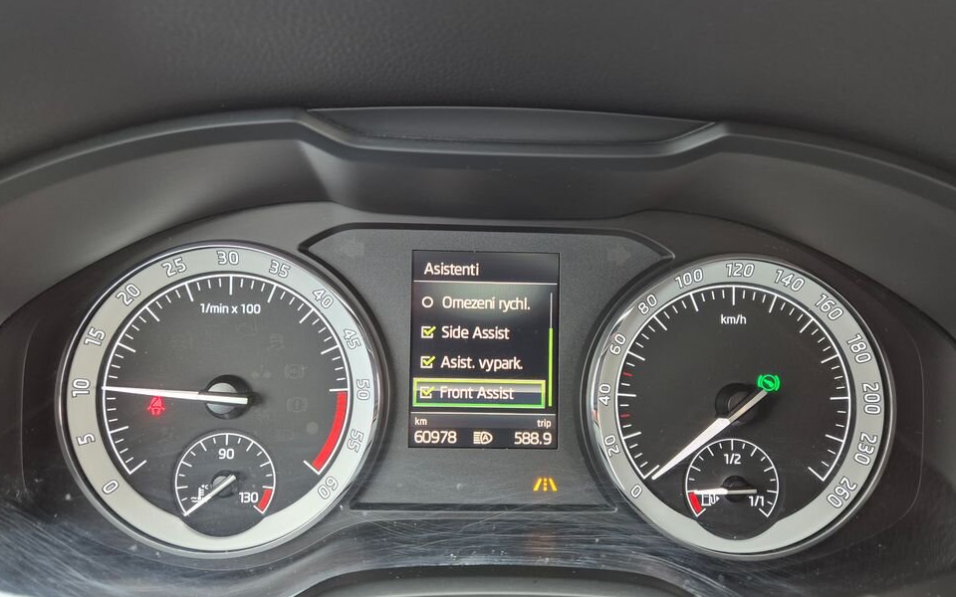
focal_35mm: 26
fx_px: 677
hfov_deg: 70.4
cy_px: 300
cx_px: 468
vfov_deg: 47.6
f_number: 1.8
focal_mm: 5.4
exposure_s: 1/51
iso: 160
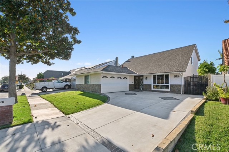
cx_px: 114
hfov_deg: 100.5
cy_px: 76
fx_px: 95
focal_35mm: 15
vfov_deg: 77.2
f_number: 25
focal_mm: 15
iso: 320
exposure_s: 1/30
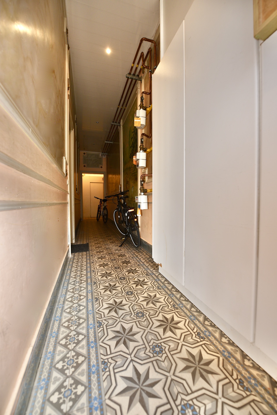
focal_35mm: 14
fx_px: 162
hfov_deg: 81.2
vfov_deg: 104.3
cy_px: 208
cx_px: 138
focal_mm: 14
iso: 200
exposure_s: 1/60
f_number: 3.5
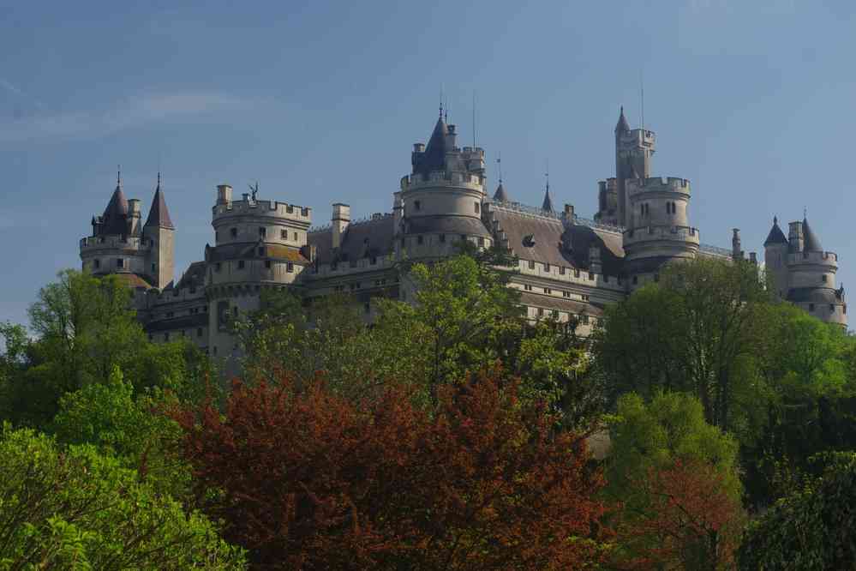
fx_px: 1962
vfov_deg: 16.6
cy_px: 286
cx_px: 428
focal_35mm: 82
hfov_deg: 24.6
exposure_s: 1/100
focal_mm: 55
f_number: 11
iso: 200
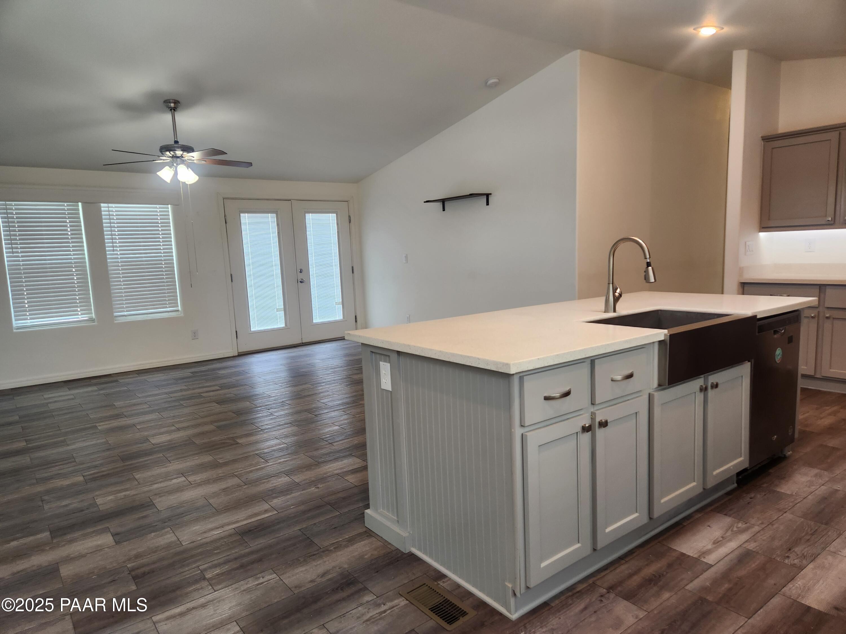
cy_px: 317
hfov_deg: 73.9
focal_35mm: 23
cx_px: 423
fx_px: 562
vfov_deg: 58.9
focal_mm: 5.4
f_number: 1.8
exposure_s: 1/120
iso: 125
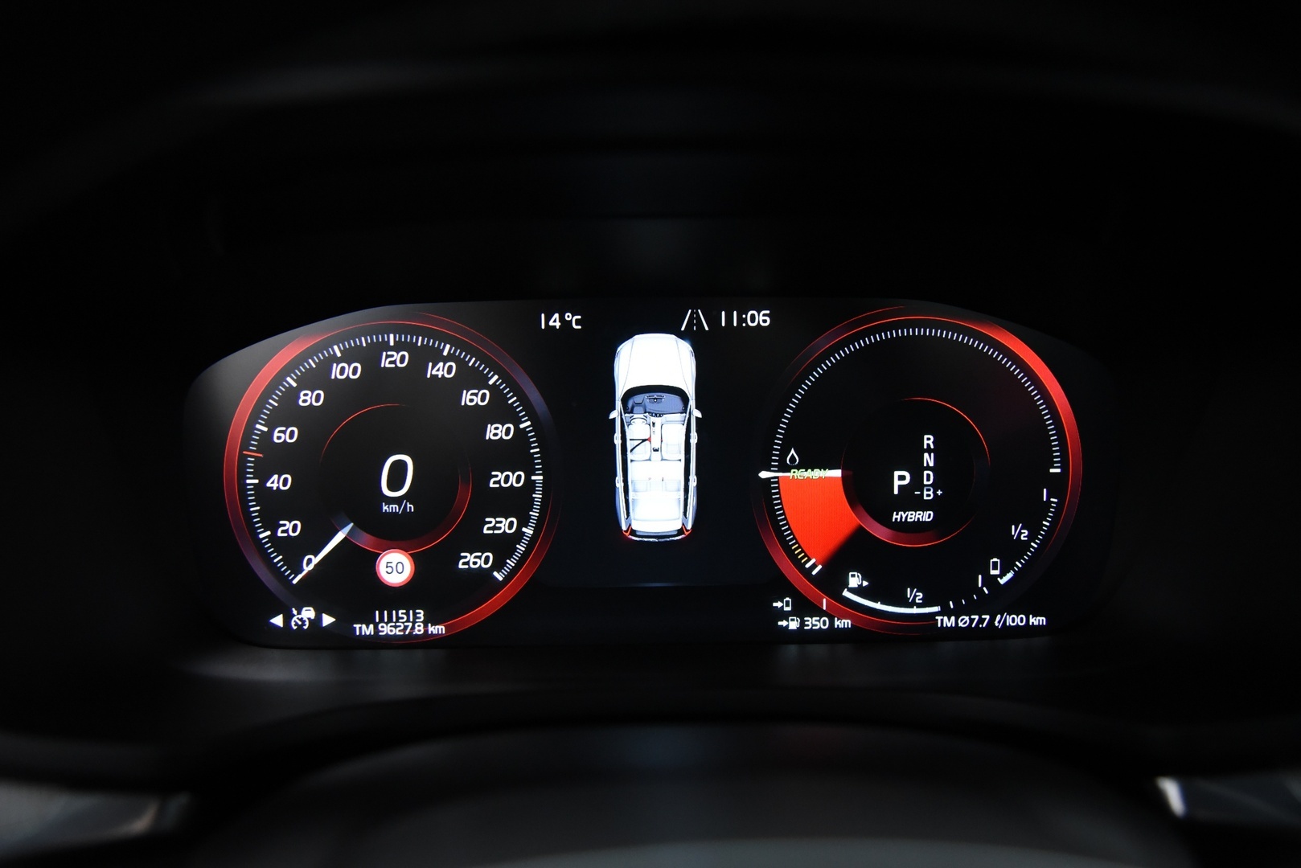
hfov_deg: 50.7
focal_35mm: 38
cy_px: 434
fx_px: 1374
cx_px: 650
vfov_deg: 35.1
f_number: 4
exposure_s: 1/60
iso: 4000
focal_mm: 38
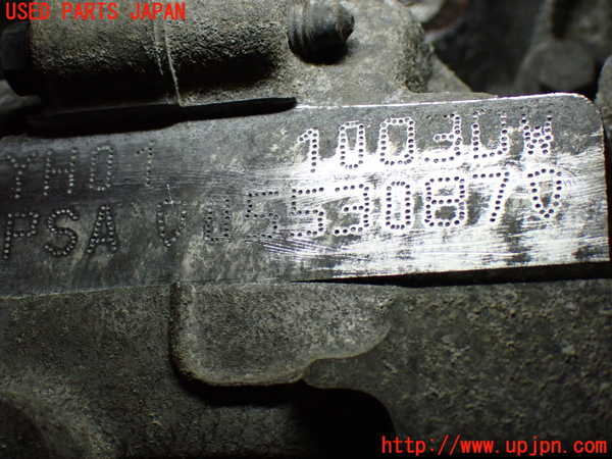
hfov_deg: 23.8
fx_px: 1450
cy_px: 230
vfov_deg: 18.0
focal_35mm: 82
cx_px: 306
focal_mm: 14.62
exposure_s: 1/320
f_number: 4.3
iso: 640
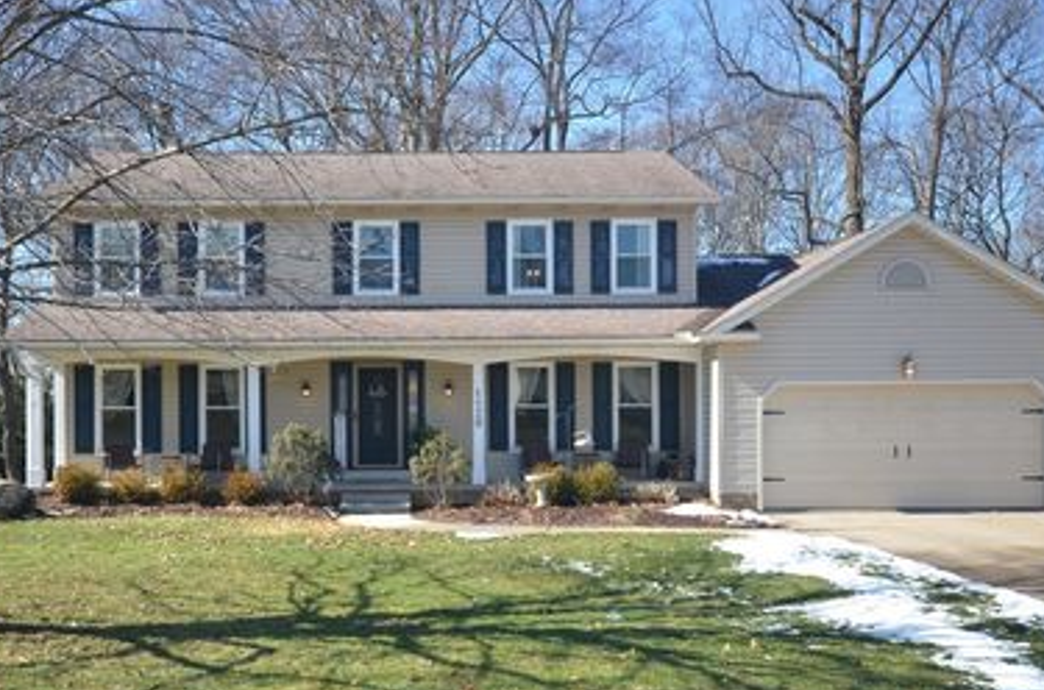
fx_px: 1157
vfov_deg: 33.2
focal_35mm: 40
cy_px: 388
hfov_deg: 48.4
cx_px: 434
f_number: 7.1
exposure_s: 1/200
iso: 200
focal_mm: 20
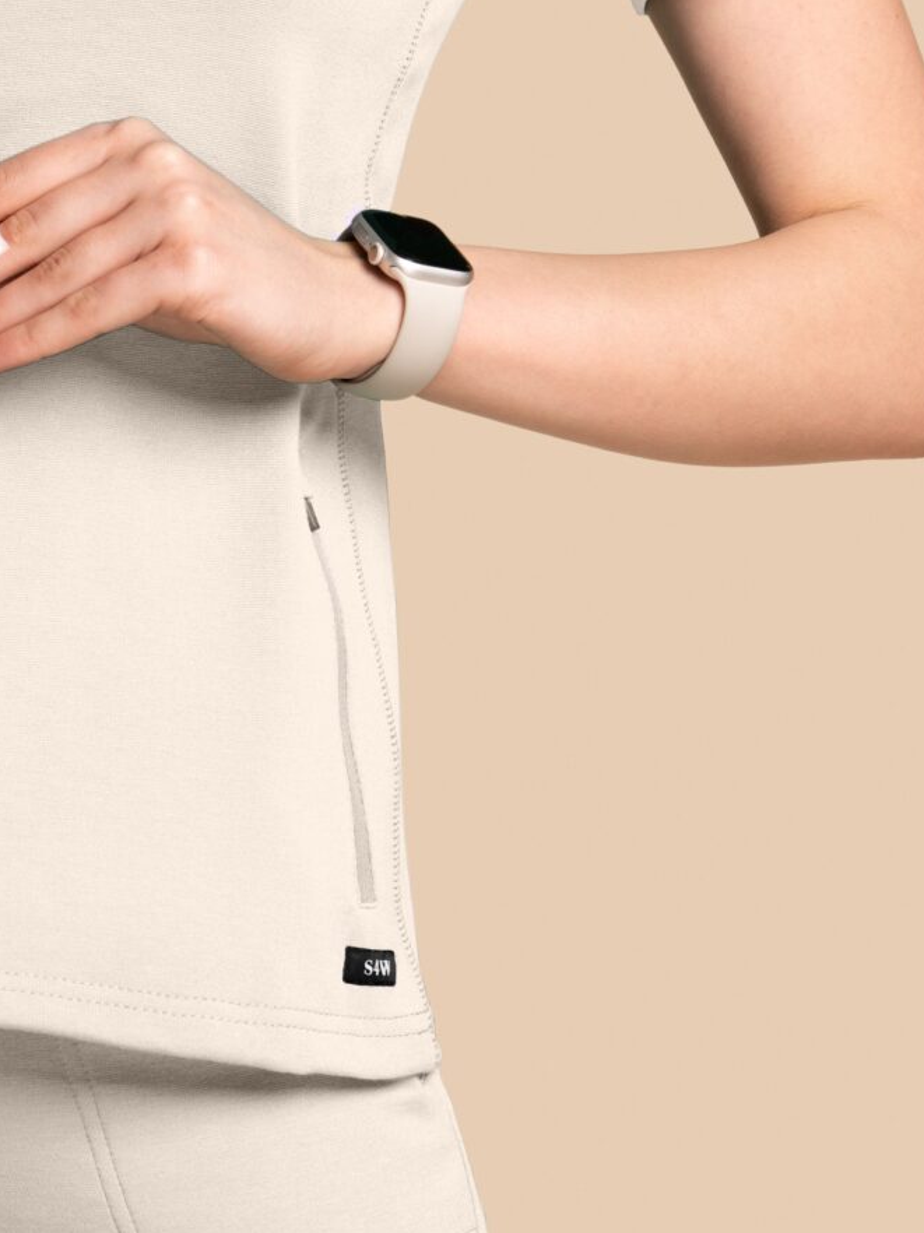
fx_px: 12427
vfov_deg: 5.7
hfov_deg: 4.3
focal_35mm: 349
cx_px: 2
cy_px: 75
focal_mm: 125
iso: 100
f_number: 9
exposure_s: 1/160
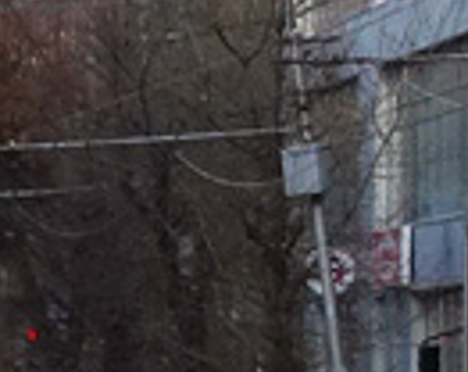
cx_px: 2072
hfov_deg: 3.9
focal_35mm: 457
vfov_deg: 3.4
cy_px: 46
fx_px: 6311
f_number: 3.5
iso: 400
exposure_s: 1/500
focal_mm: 19.53
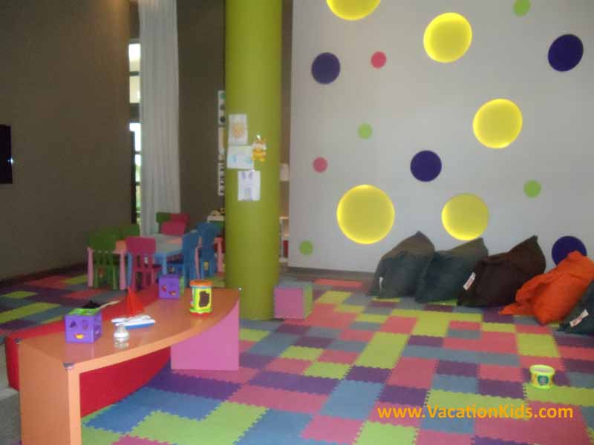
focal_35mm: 44
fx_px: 755
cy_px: 222
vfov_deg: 32.9
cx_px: 297
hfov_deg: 42.9
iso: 800
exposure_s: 1/30
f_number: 3.5
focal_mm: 6
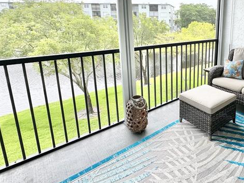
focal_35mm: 24
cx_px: 191
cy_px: 58
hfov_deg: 65.9
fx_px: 169
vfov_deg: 55.3
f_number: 2.2
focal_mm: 2.22
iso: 40
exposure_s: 1/226
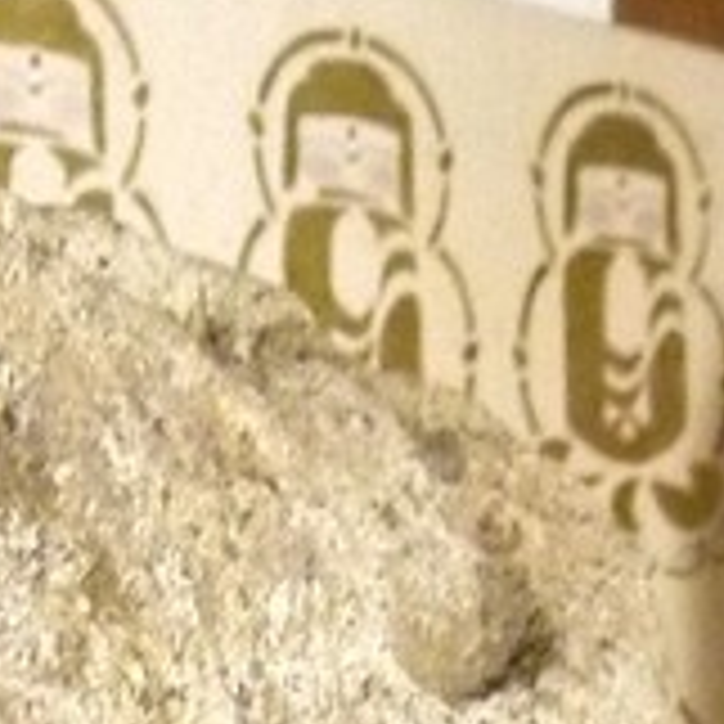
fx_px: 5135
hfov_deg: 8.0
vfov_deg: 7.4
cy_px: 1850
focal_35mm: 217
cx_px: 90
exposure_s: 1/50
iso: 800
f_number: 3.5
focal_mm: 14
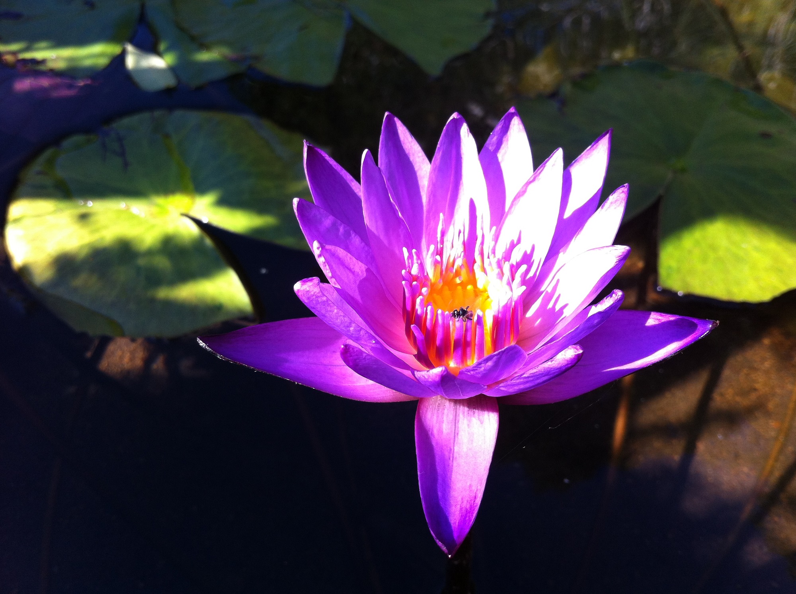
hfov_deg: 52.7
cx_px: 398
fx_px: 803
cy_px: 297
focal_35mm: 35
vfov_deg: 40.6
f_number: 2.8
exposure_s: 1/241
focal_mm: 3.85
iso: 80
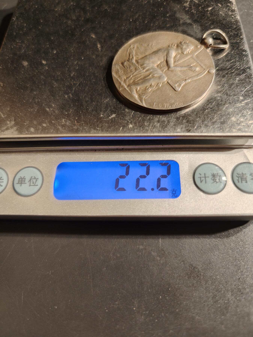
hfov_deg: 58.9
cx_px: 126
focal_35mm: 23
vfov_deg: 73.9
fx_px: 224
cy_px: 168
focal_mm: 6.06
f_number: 1.6
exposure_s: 1/119
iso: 250
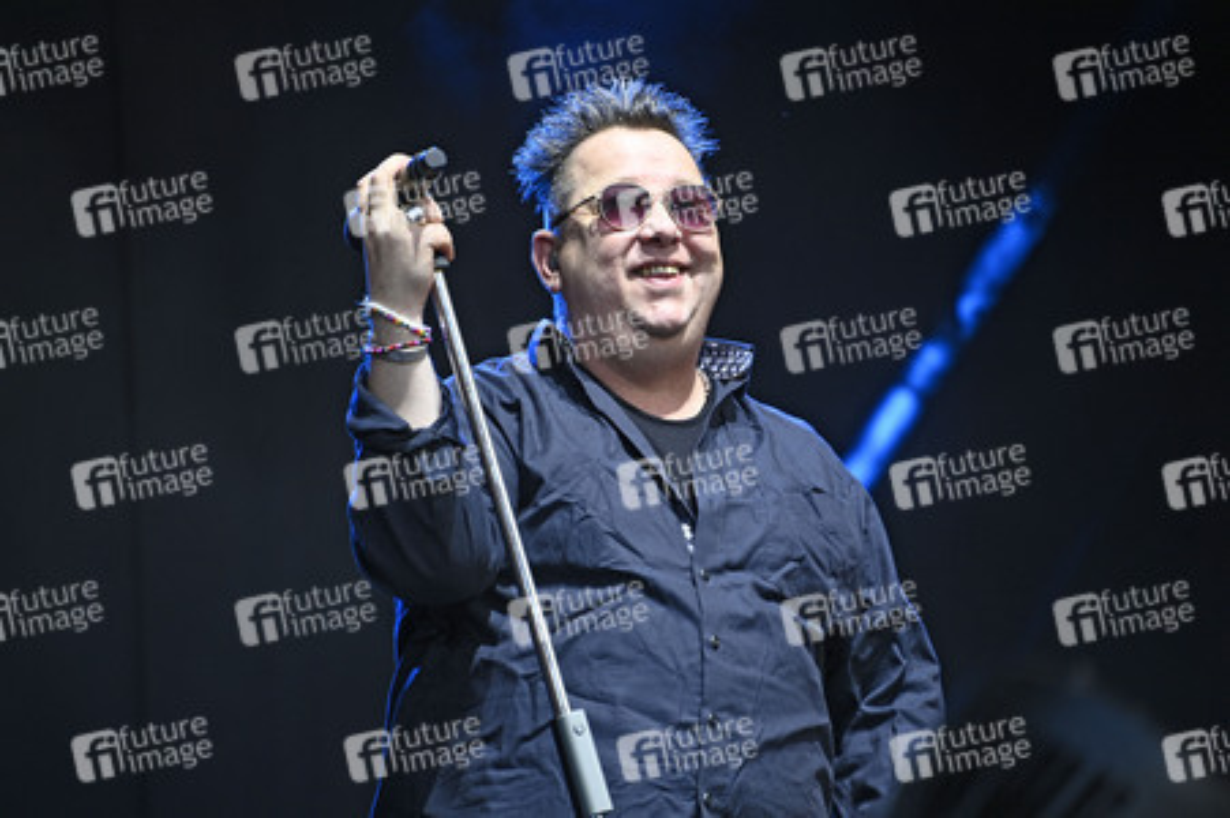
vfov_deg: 4.6
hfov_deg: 6.9
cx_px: 615
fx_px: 10242
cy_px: 409
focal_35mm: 300
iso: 640
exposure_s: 1/320
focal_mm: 300
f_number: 5.6
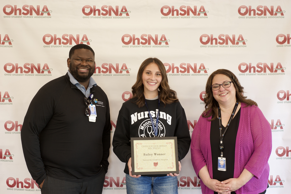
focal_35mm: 50
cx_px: 146
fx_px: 404
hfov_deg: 39.6
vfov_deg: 27.0
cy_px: 97
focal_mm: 50
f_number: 4
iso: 250
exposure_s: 1/15
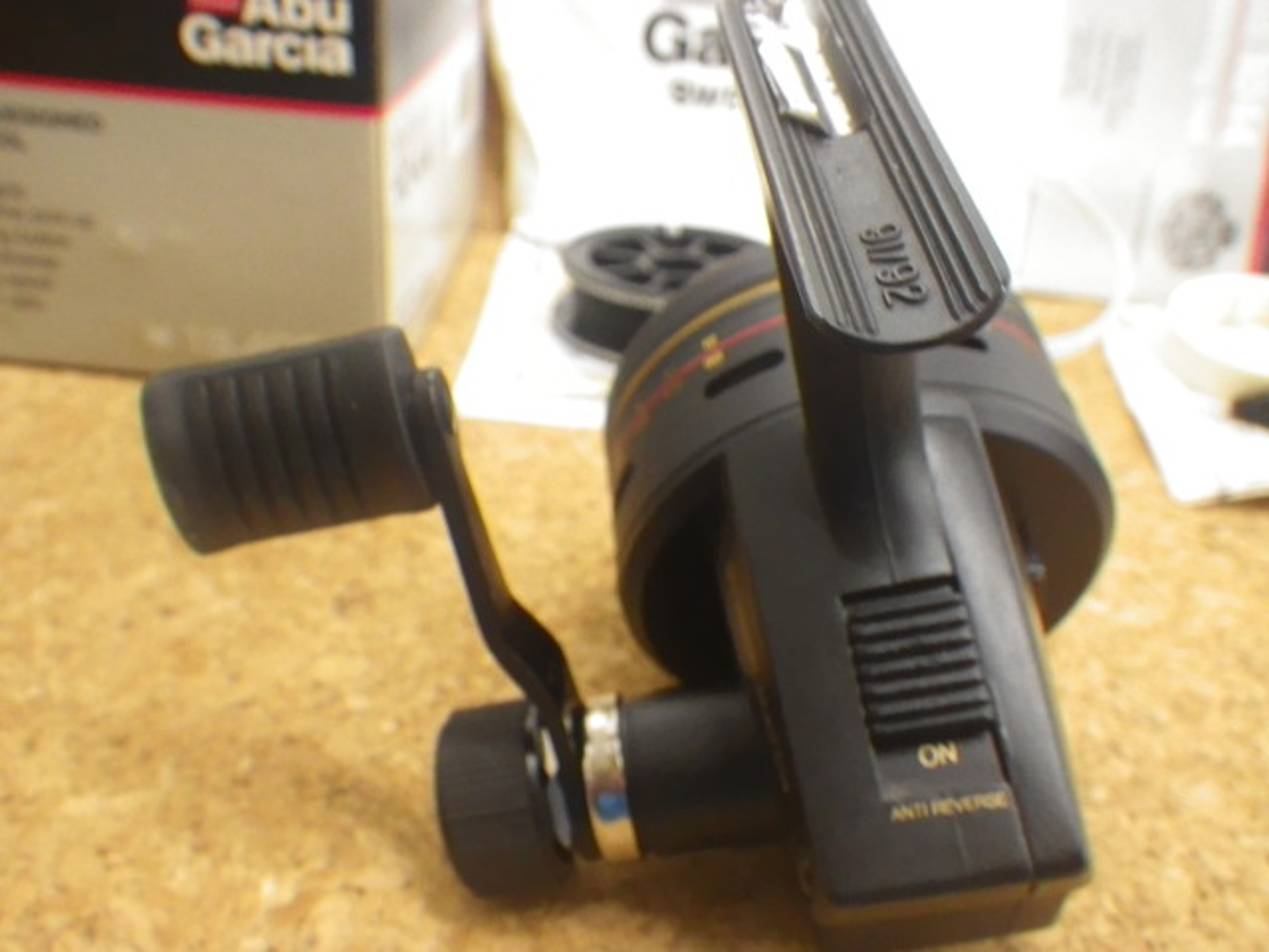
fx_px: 1246
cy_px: 476
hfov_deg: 54.0
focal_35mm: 34
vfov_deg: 41.8
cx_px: 634
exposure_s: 1/50
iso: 640
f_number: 3.8
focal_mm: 6.1
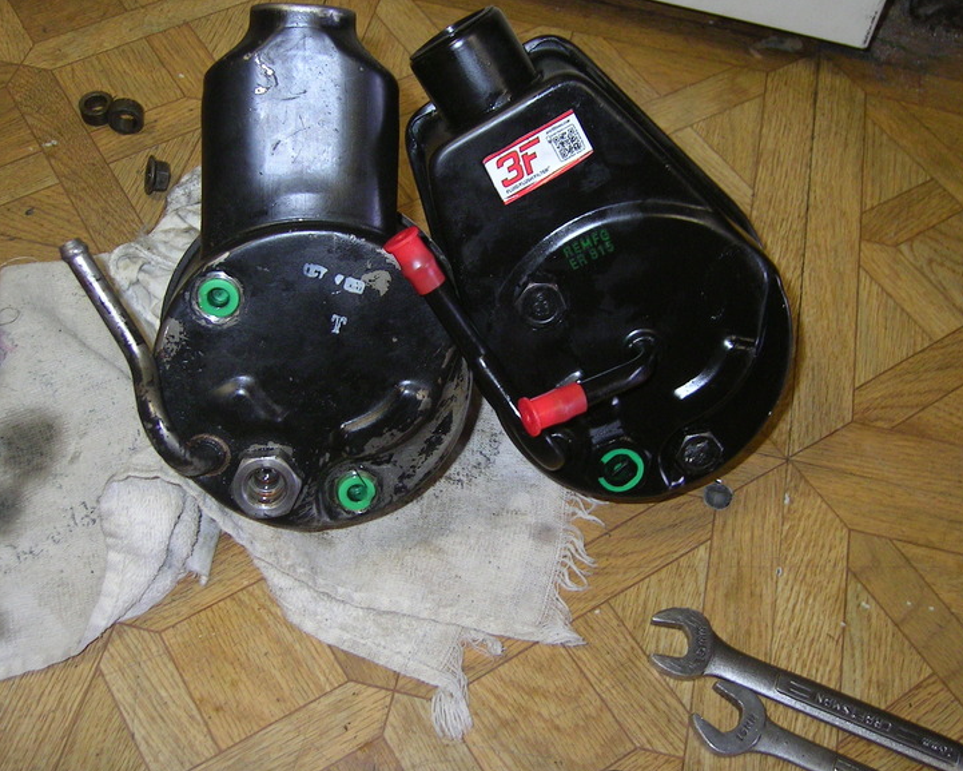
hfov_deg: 46.8
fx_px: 1112
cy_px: 374
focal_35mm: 39
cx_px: 490
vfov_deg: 38.2
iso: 100
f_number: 2.8
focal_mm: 5.6
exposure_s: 1/30
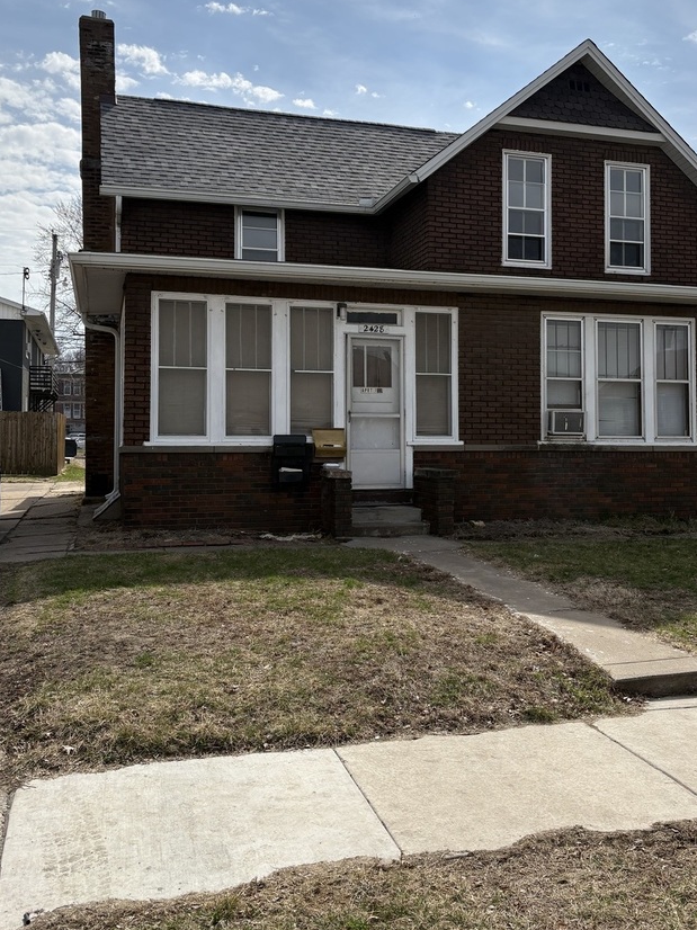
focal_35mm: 34
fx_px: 913
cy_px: 418
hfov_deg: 41.7
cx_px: 401
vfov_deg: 53.9
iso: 50
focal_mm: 5.96
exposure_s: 1/6993
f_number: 1.6
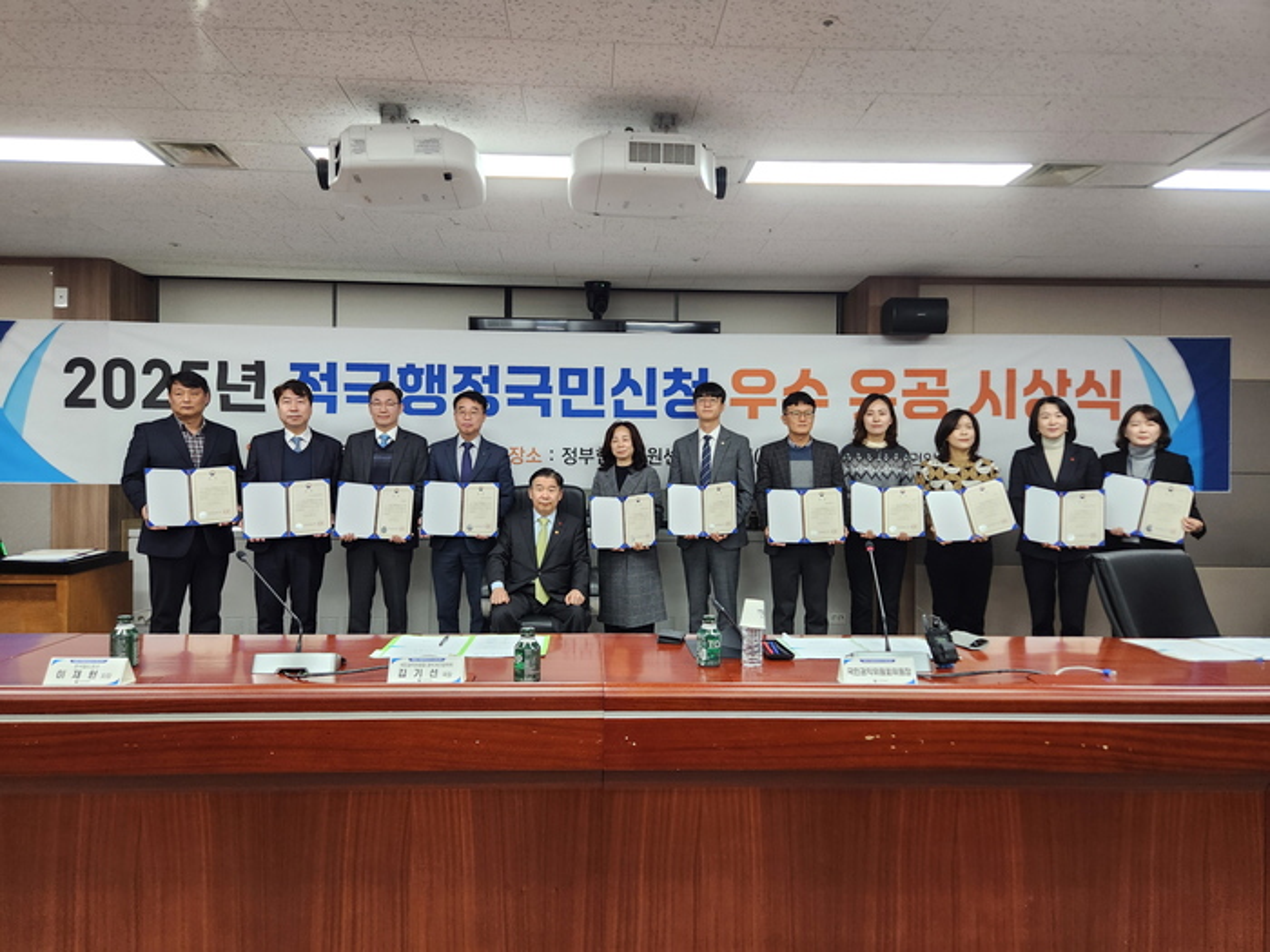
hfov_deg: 73.9
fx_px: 844
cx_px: 635
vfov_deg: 58.9
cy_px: 476
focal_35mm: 23
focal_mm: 5.4
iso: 200
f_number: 1.8
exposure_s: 1/120
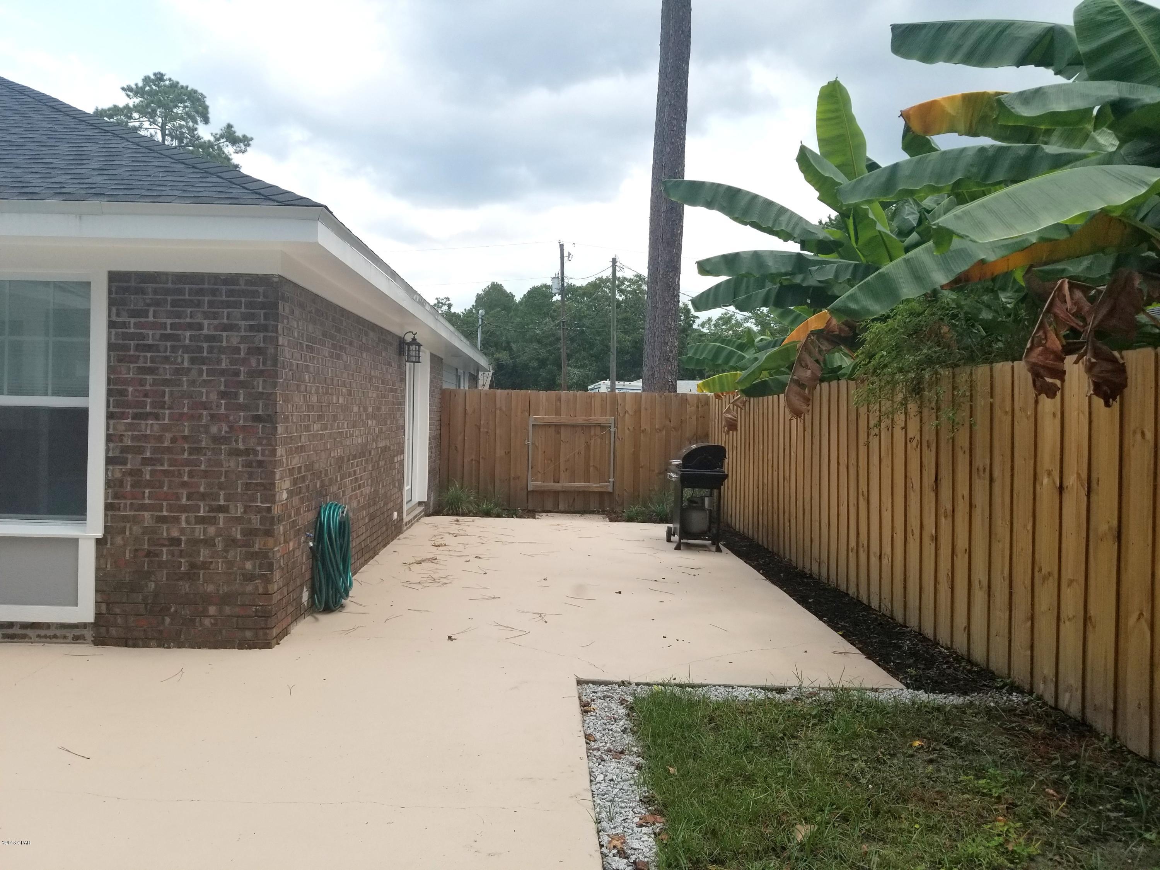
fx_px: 871
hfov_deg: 67.3
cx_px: 580
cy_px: 435
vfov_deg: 53.1
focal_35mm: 26
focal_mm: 4.25
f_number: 1.7
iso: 50
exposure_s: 1/1844
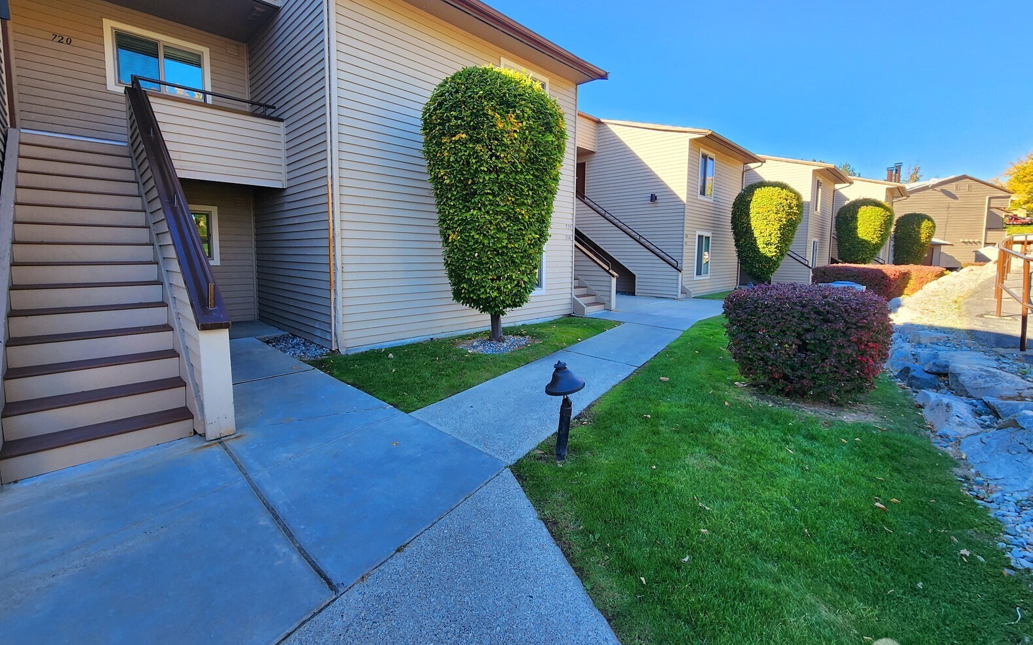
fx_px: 394
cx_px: 514
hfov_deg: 105.3
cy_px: 289
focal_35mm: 14
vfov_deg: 78.4
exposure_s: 1/312
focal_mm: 2.2
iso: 50
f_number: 2.2
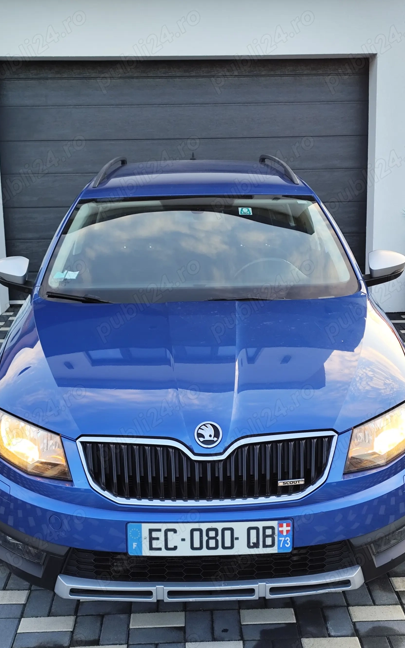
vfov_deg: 41.0
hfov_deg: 26.4
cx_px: 204
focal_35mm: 49
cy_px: 325
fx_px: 865
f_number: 1.65
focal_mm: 6.19
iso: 50
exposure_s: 1/100
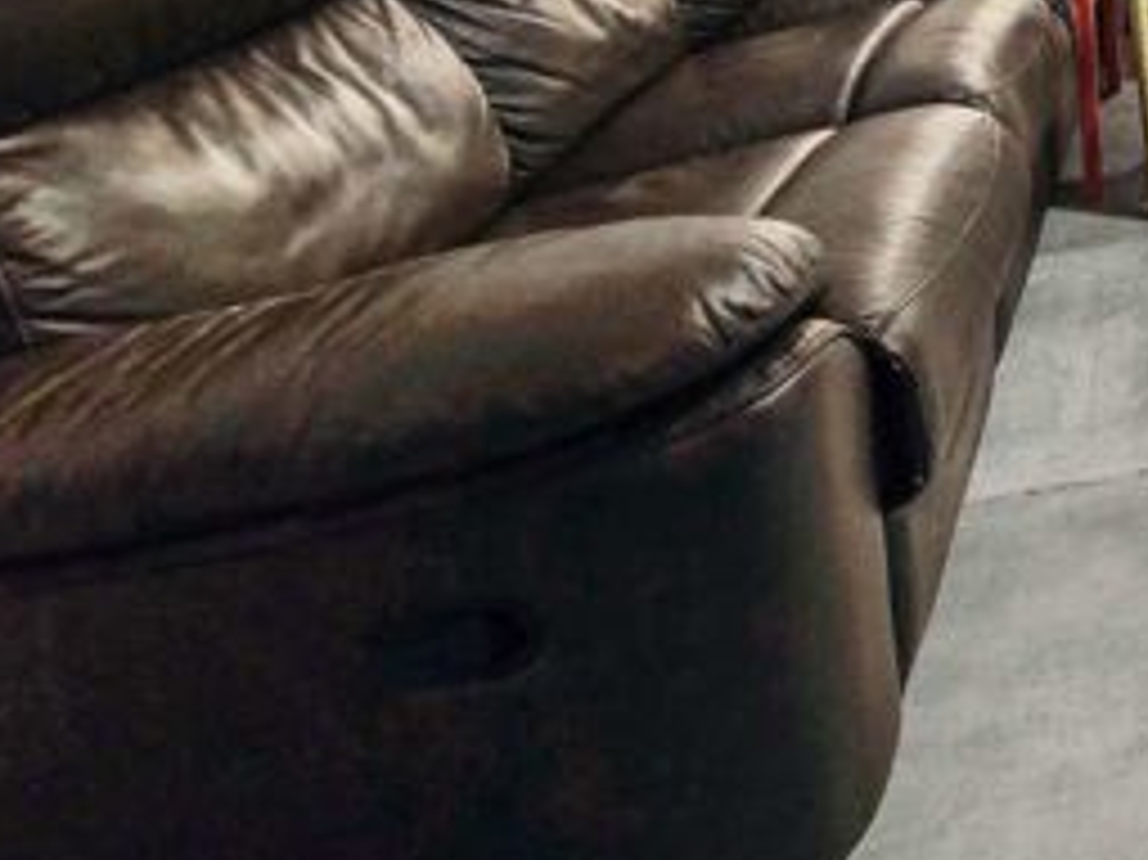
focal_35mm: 36
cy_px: -297
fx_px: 1193
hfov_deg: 34.1
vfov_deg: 30.1
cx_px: 1537
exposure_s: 1/50
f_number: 2.2
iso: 250
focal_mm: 2.2
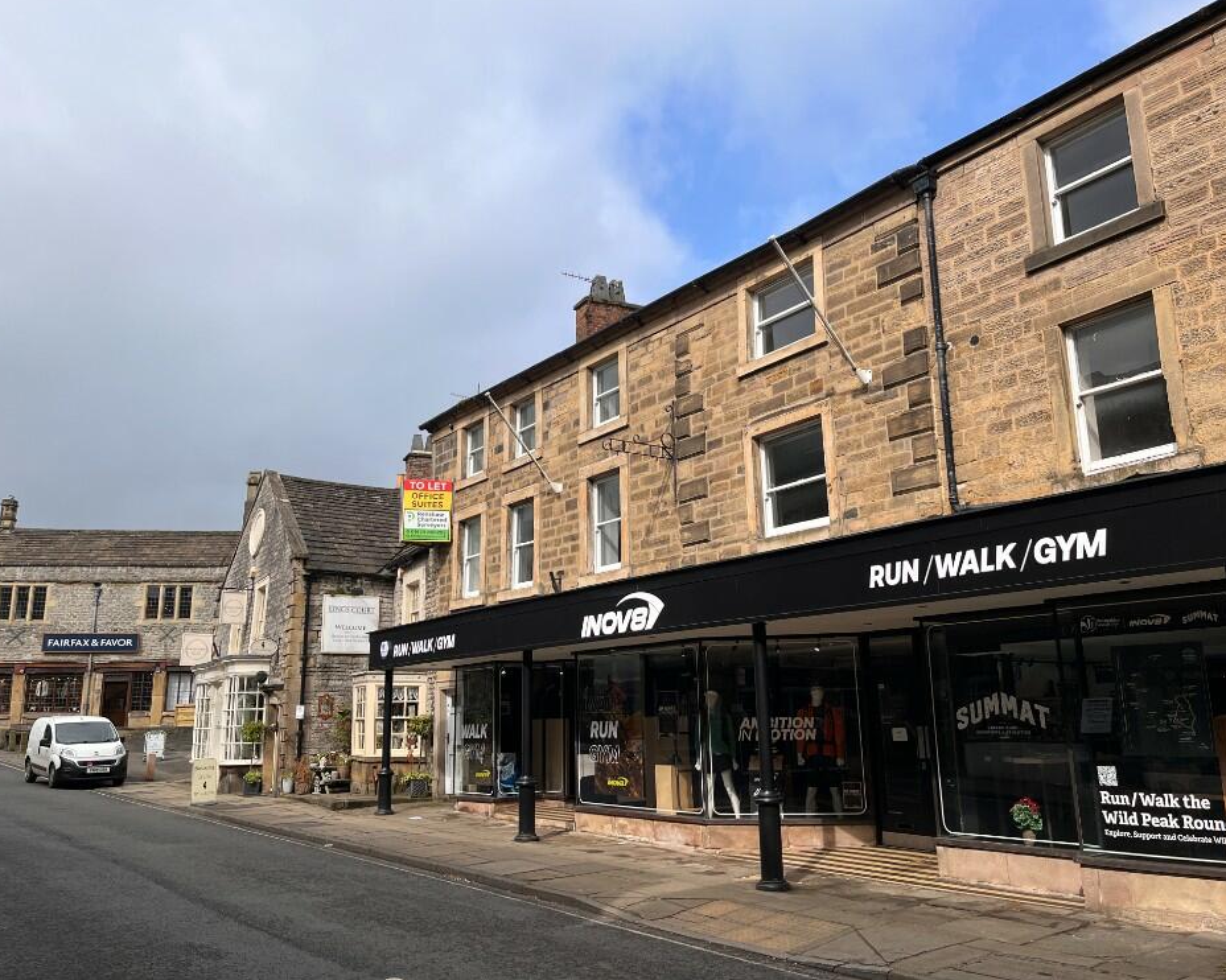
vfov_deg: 51.5
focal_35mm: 28
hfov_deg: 62.2
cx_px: 597
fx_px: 1016
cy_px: 477
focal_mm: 5.1
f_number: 1.6
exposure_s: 1/3311
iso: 50
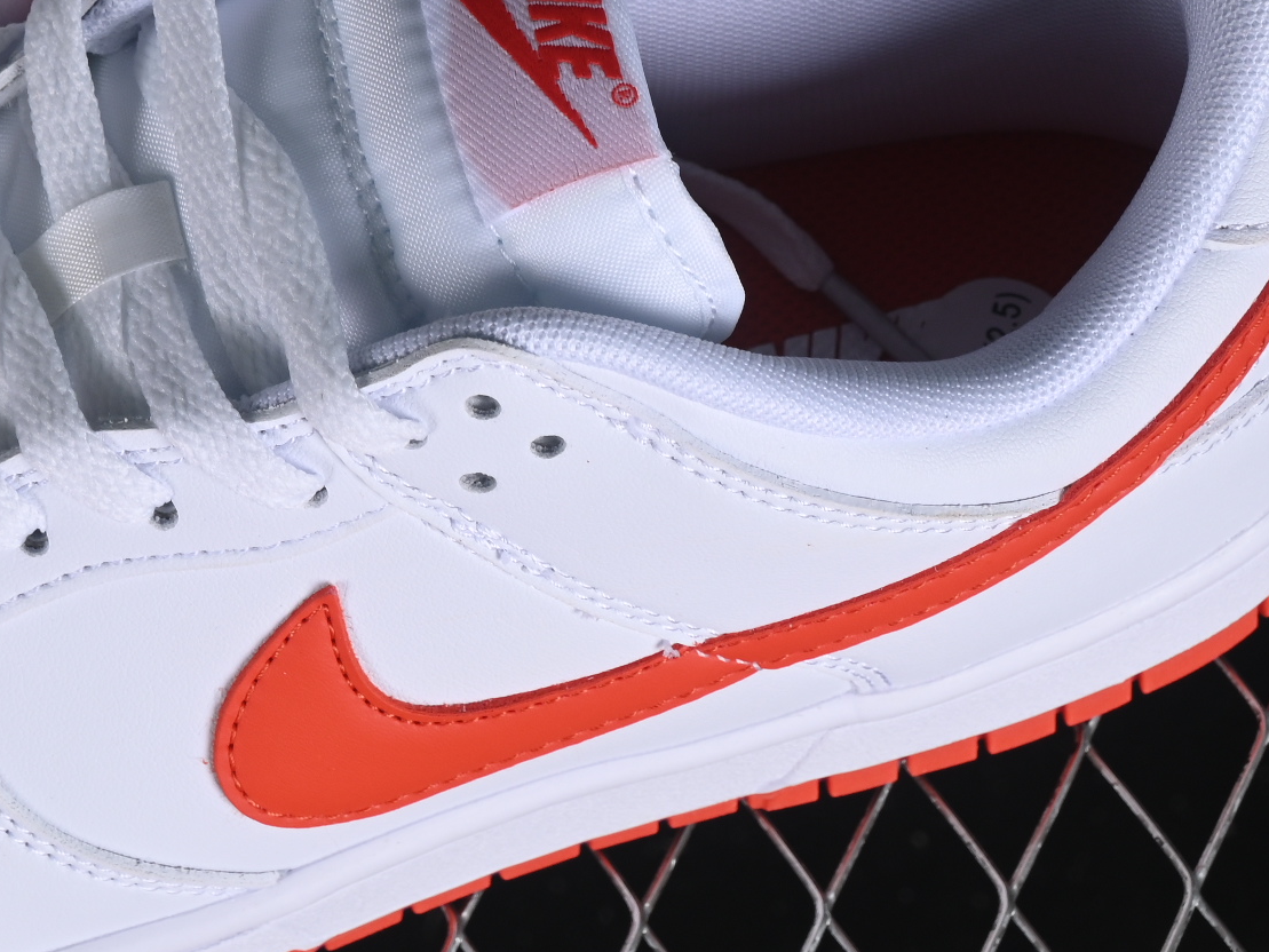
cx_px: 175
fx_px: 6636
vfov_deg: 8.2
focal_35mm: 181
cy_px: 112
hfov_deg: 10.9
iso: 160
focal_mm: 50
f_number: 8
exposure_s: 1/80
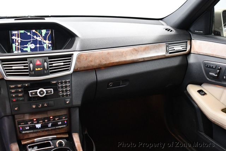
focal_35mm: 44
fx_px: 276
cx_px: 113
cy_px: 76
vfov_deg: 30.6
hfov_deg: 44.5
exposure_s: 1/60
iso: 5000
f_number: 3.8
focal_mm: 22
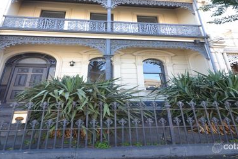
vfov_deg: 51.4
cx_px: 113
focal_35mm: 25
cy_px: 59
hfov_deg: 72.3
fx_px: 163
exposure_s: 1/125
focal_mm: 13
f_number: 5.6
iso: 400
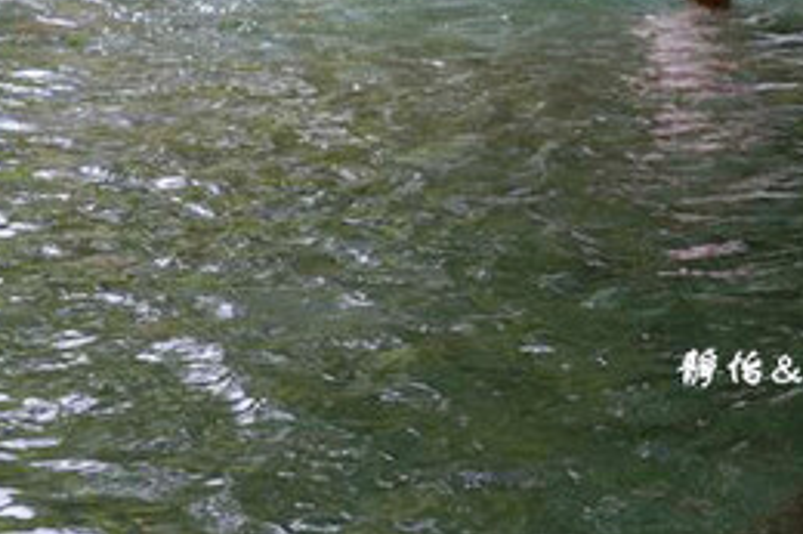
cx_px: 56
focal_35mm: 111
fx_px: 2474
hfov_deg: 18.1
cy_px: -86
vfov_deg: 12.1
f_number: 5.6
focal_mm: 34
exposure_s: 1/80
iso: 320
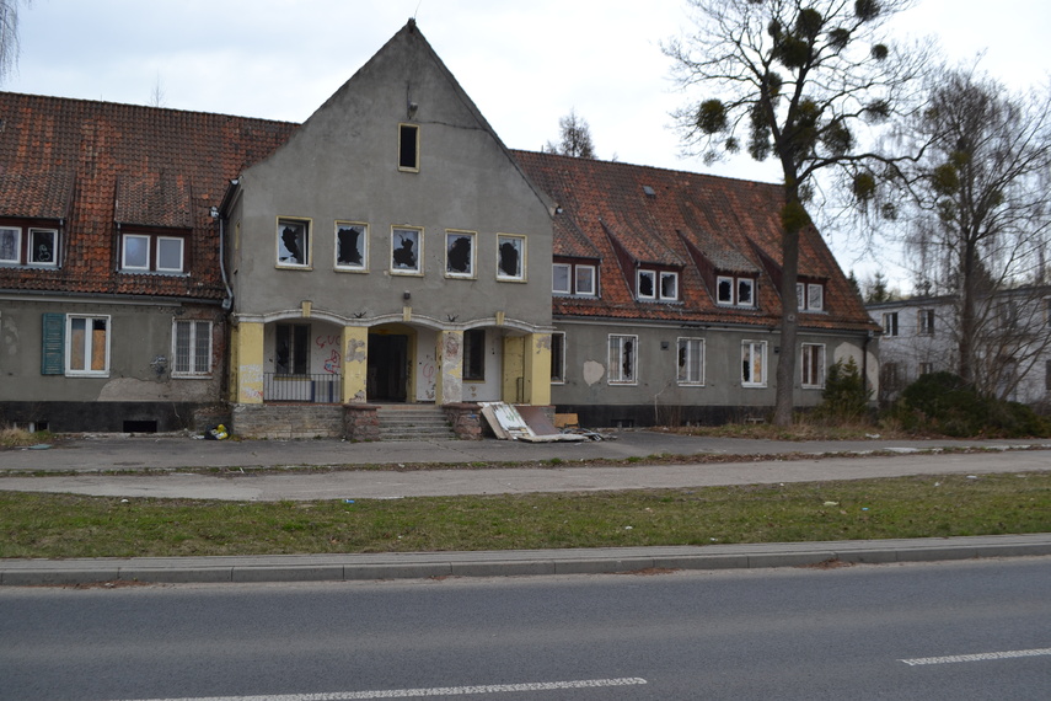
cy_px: 350
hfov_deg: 61.9
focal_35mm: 30
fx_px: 876
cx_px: 526
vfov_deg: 43.6
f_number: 5.6
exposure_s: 1/125
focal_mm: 20
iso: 110
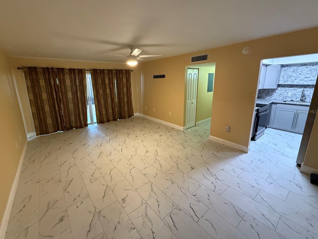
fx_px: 138
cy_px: 111
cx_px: 148
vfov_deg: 81.6
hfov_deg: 98.0
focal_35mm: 15
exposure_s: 1/60
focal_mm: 2.22
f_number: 2.2
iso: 640
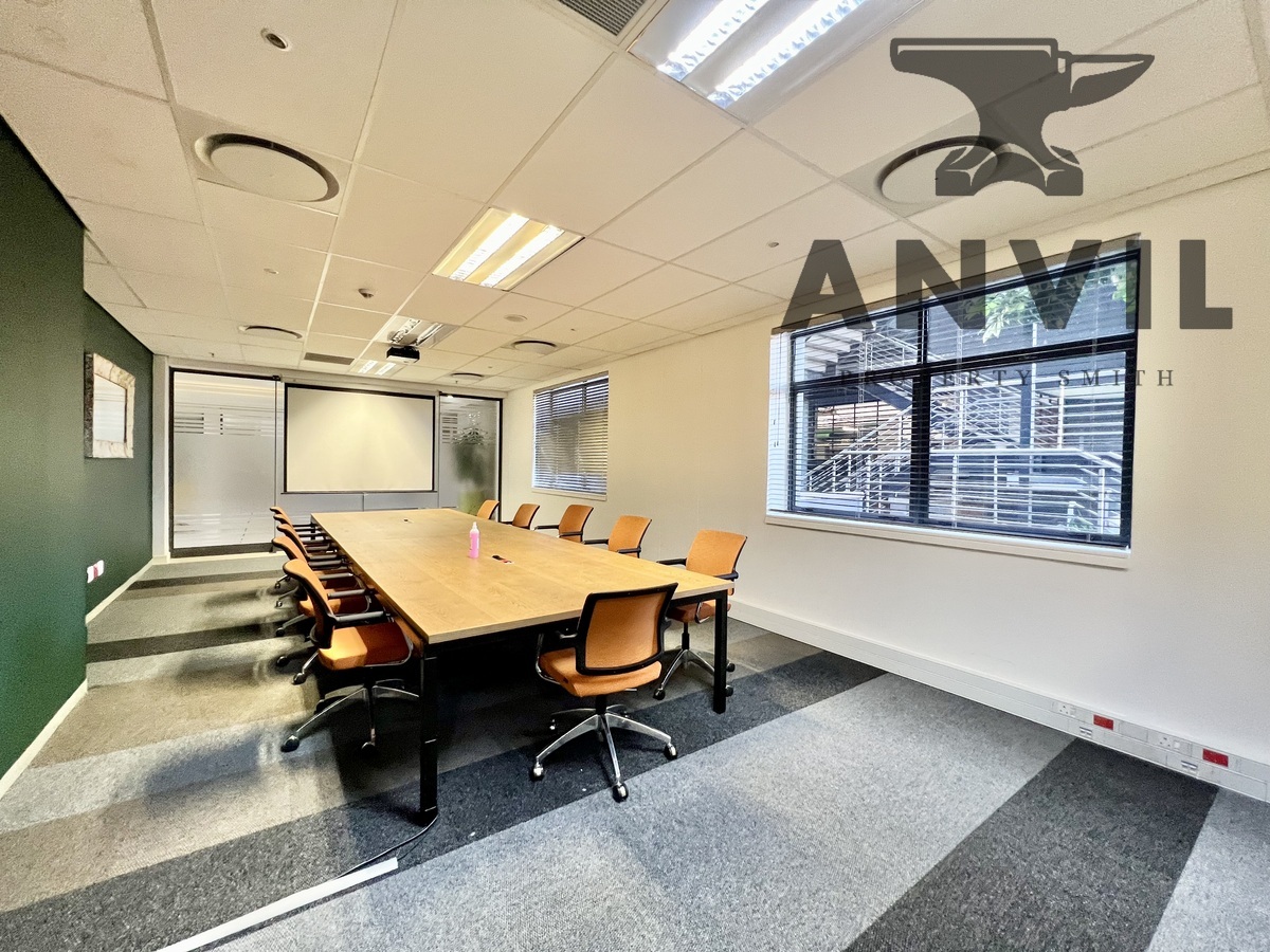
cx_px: 635
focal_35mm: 13
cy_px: 476
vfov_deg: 89.9
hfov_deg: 106.2
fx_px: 477
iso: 200
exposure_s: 1/50
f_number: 1.8
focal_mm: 1.57
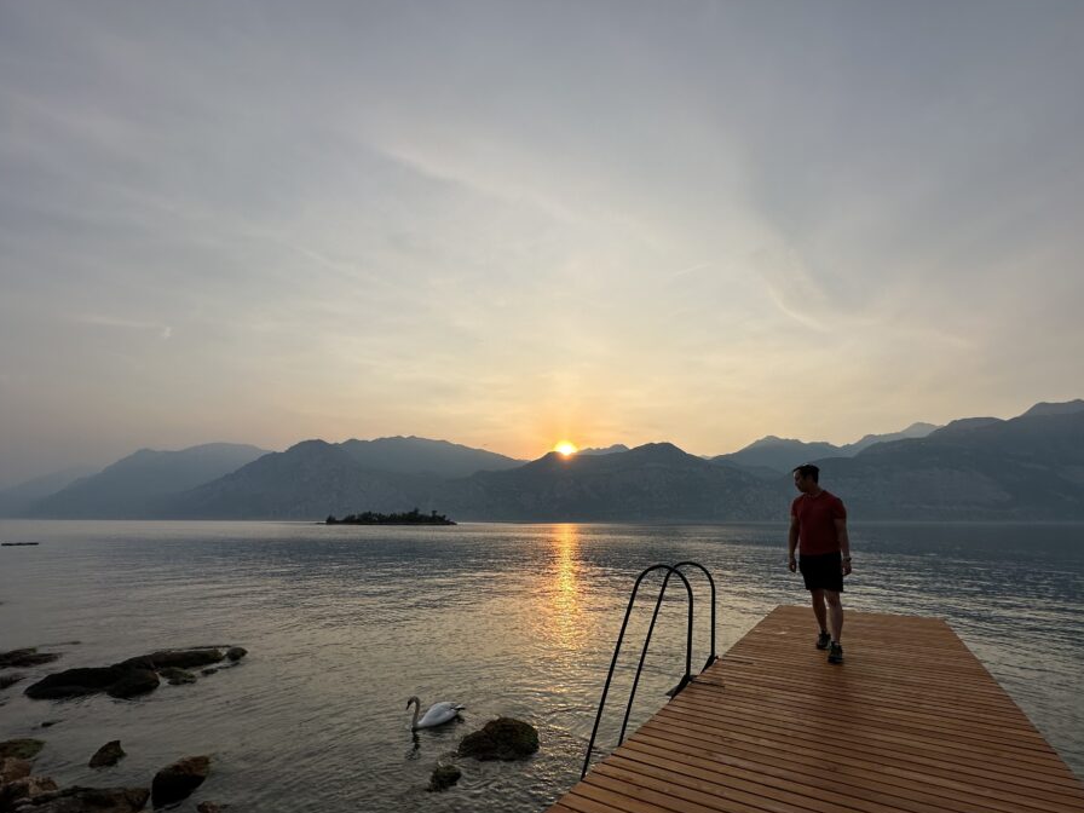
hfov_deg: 94.5
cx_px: 552
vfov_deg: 78.0
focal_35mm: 16
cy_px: 433
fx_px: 501
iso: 40
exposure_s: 1/3205
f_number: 2.2
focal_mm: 2.22
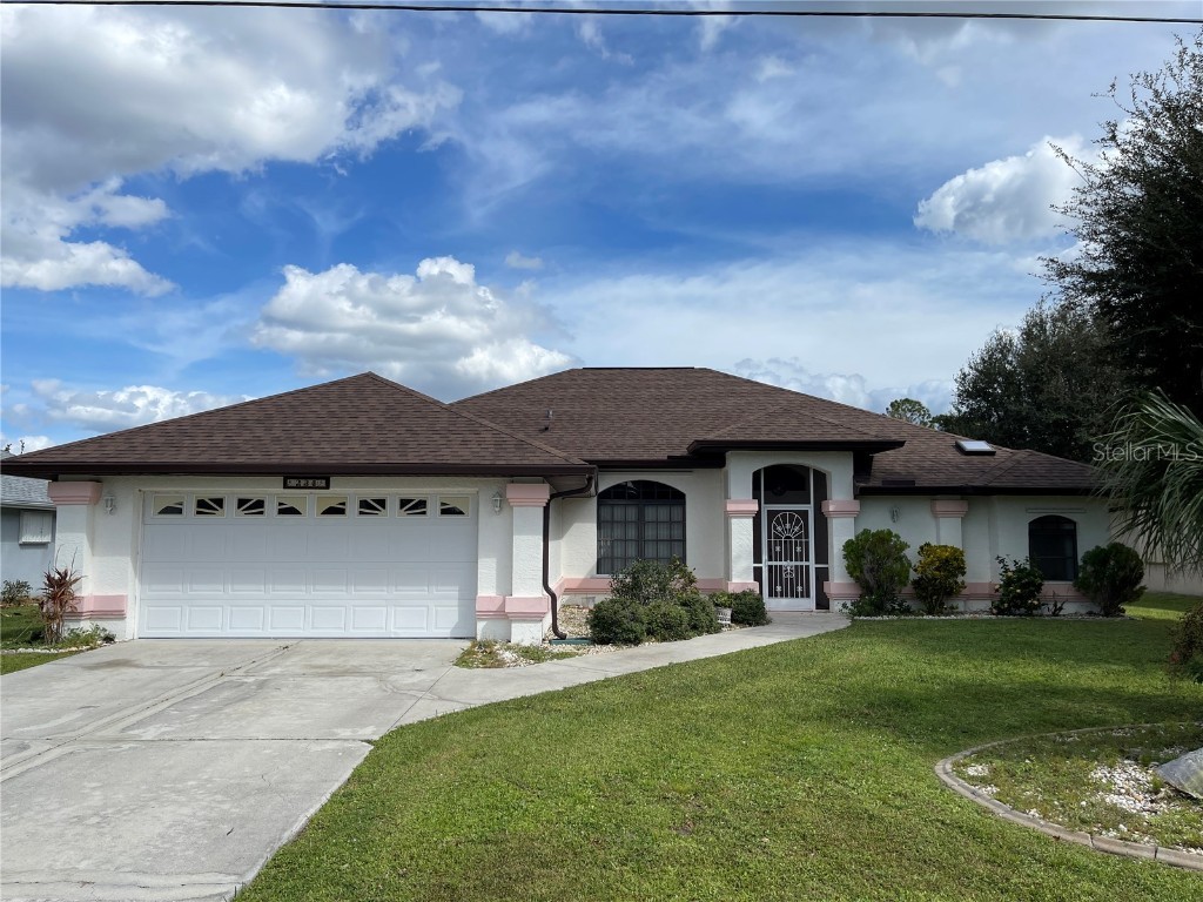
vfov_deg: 54.9
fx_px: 869
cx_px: 602
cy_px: 451
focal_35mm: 25
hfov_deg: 69.4
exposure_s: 1/5376
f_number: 1.6
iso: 32
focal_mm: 5.1
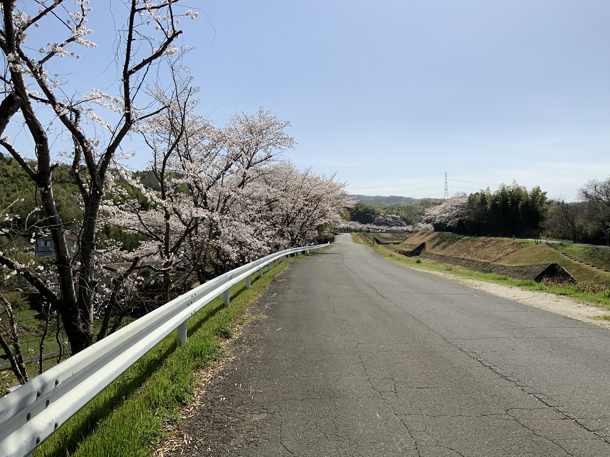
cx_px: 305
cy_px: 228
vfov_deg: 48.2
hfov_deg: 61.7
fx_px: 511
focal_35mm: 29
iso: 20
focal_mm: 3
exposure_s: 1/4065
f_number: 1.8
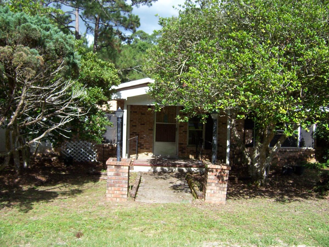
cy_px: 124
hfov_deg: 55.4
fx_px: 314
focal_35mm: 33
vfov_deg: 42.9
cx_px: 164
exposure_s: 1/350
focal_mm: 5.5
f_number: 4
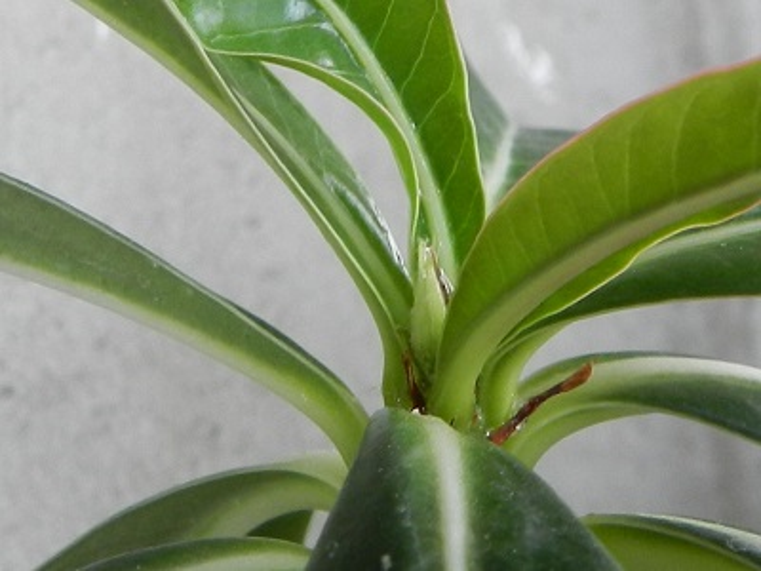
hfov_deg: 73.9
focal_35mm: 23
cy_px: 286
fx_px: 506
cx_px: 380
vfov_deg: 58.9
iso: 160
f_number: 3.4
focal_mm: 4
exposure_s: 1/60
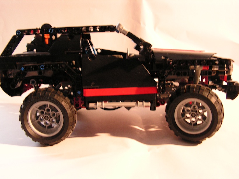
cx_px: 120
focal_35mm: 36
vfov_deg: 39.6
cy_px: 90
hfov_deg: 51.4
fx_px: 249
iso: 200
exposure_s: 1/13
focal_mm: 6
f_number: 3.2
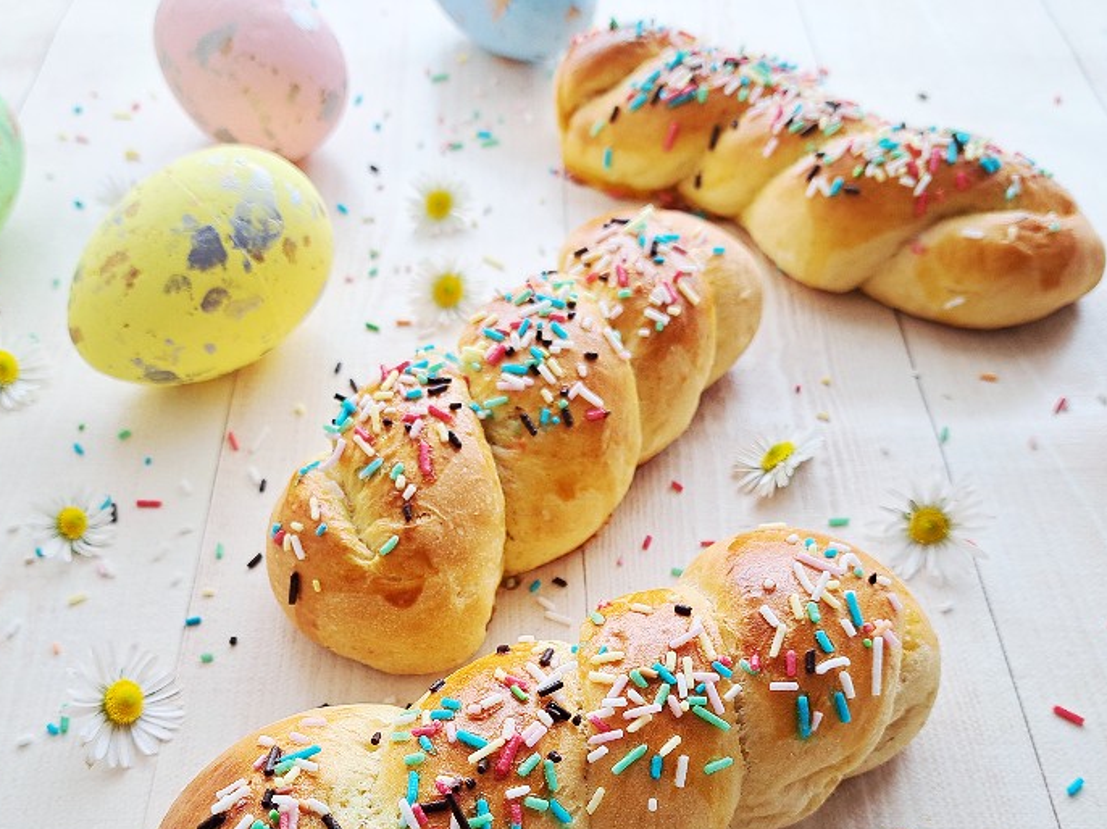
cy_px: 576
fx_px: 1119
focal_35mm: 35
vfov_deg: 40.0
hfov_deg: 52.6
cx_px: 499
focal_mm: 5.23
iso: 50
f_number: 1.8
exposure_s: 1/50
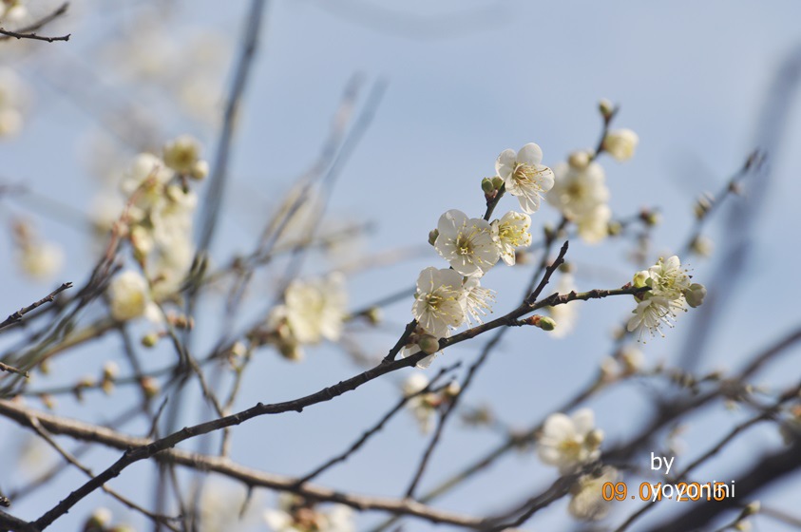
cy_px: 266
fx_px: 4500
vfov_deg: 6.8
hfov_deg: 10.2
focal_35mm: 202
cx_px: 400
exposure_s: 1/800
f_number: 8
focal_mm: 135
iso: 200
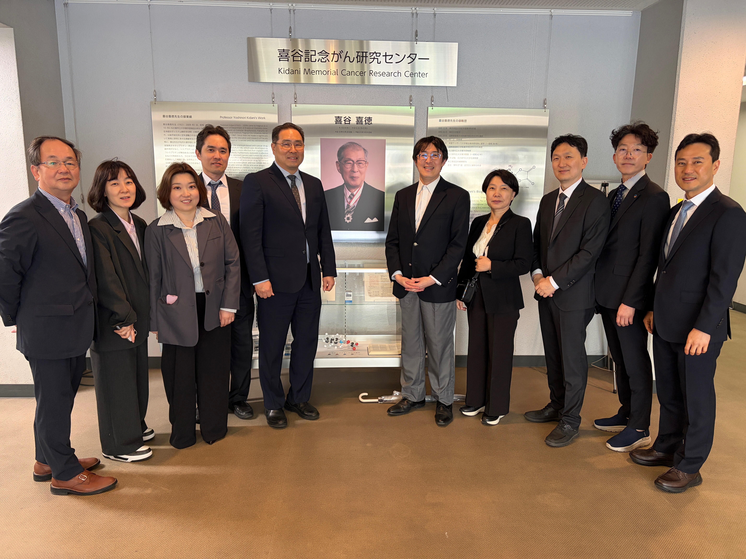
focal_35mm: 26
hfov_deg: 67.3
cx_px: 373
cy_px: 280
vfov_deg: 53.1
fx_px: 560
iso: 250
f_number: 1.6
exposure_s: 1/60
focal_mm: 5.96
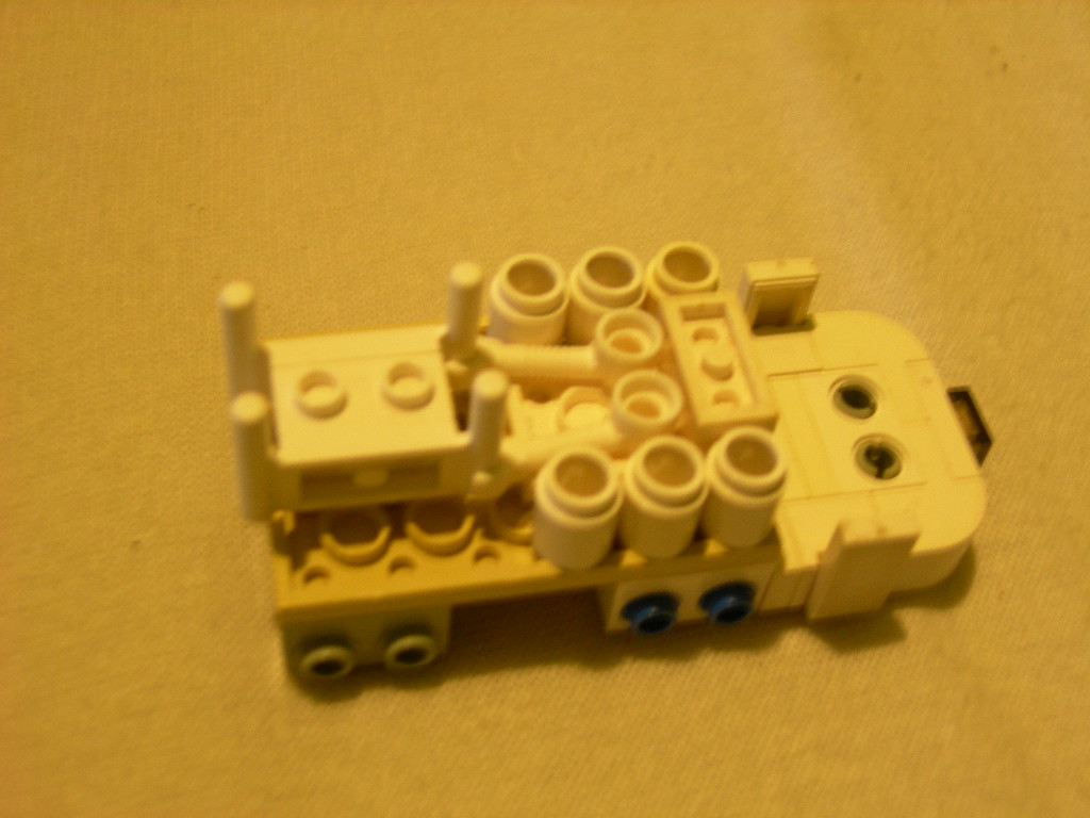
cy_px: 409
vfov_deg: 28.6
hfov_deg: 37.5
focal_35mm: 51
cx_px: 545
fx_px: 1606
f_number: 3.2
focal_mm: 10.6
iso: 200
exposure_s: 1/1.3
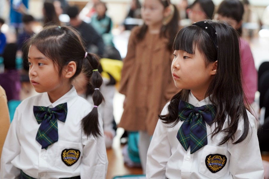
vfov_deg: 17.7
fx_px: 575
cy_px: 90
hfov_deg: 26.3
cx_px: 134
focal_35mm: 77
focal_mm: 77
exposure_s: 1/160
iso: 1600
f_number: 4
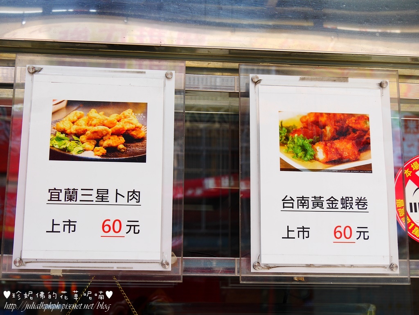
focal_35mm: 56
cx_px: 210
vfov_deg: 26.1
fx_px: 678
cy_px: 158
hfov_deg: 34.3
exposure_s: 1/100
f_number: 5
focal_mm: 28
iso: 200
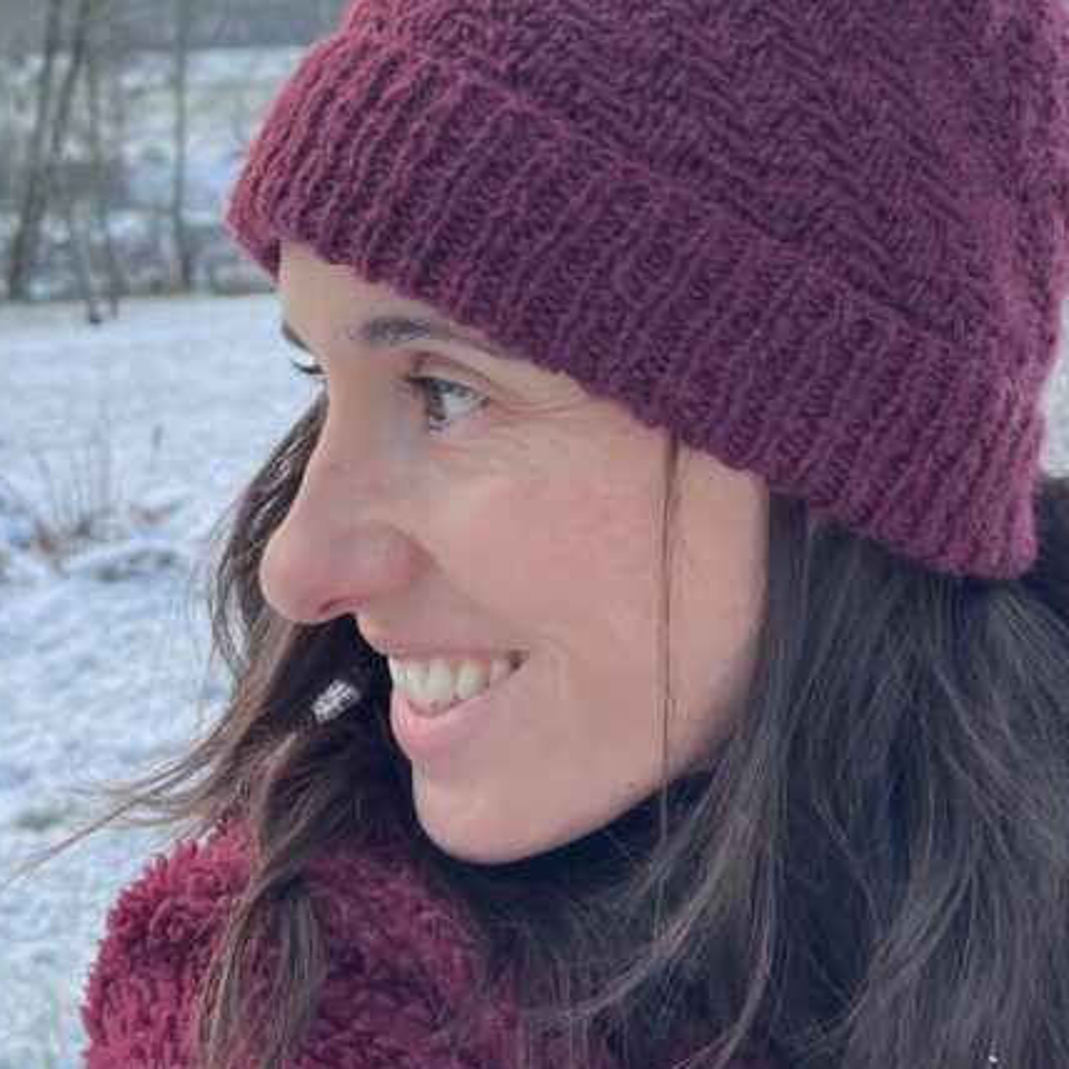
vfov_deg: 30.4
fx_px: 1922
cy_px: 220
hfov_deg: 31.1
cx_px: 530
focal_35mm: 55
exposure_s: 1/148
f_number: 1.6
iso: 50
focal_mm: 5.1
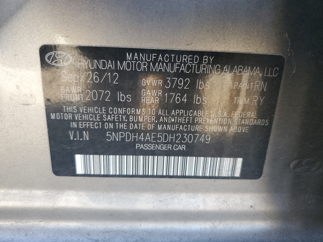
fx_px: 243
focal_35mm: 26
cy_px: 121
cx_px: 162
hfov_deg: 67.3
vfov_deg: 53.1
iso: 73
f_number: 1.5
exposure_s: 1/120
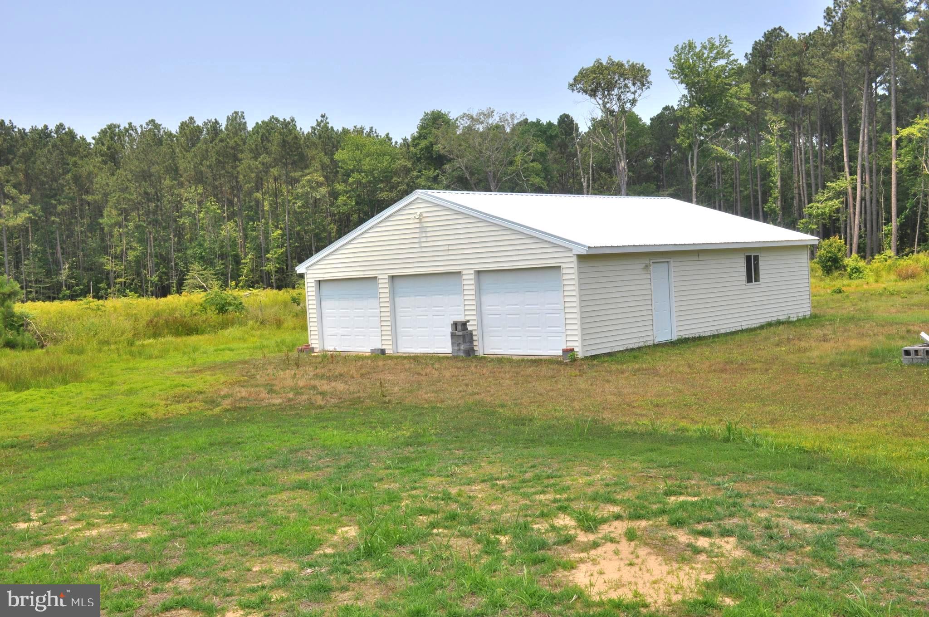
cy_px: 308
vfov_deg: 36.8
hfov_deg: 53.2
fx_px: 928
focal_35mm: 36
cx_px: 464
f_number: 13
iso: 200
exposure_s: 1/160
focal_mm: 24
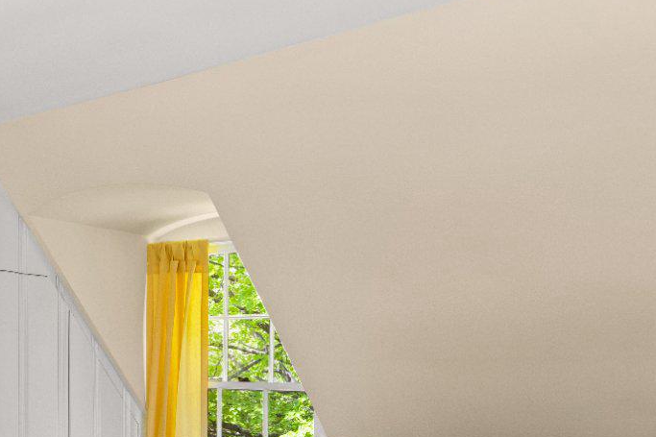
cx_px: 59
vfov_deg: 28.1
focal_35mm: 46
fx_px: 847
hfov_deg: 39.2
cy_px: 368
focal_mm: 15.5
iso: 500
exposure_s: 1/25
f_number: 4
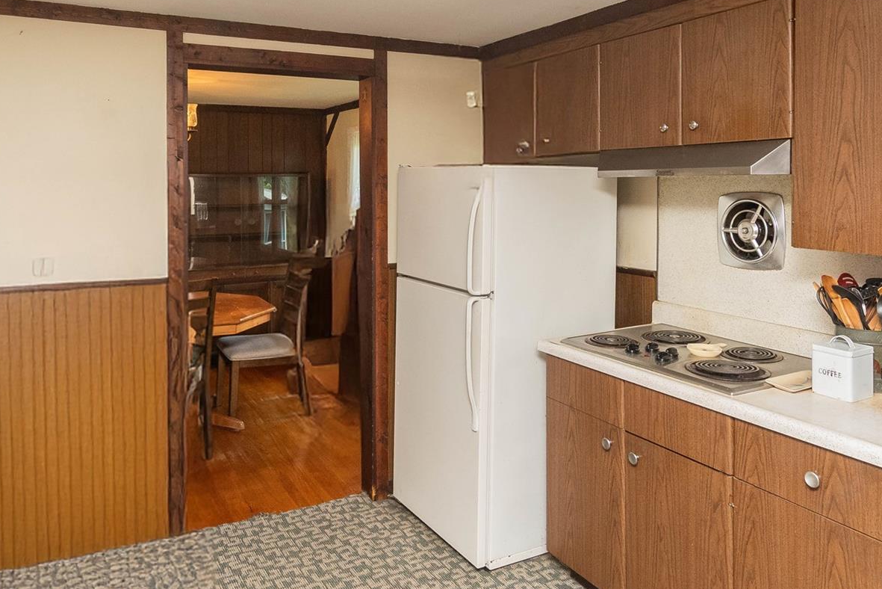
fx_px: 637
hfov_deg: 69.4
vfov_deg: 49.1
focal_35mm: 26
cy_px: 224
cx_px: 456
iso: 1600
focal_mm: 10
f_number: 5.6
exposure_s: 1/60
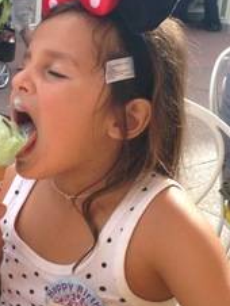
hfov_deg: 20.9
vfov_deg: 27.7
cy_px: 116
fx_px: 619
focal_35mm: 70
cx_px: 64
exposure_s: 1/536
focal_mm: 4.12
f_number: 2.4
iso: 50
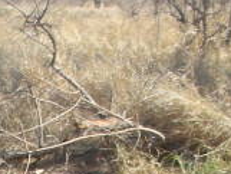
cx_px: -211
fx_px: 1483
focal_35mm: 222
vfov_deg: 6.5
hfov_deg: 8.5
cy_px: 367
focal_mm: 5.8
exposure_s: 1/217
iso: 50
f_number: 3
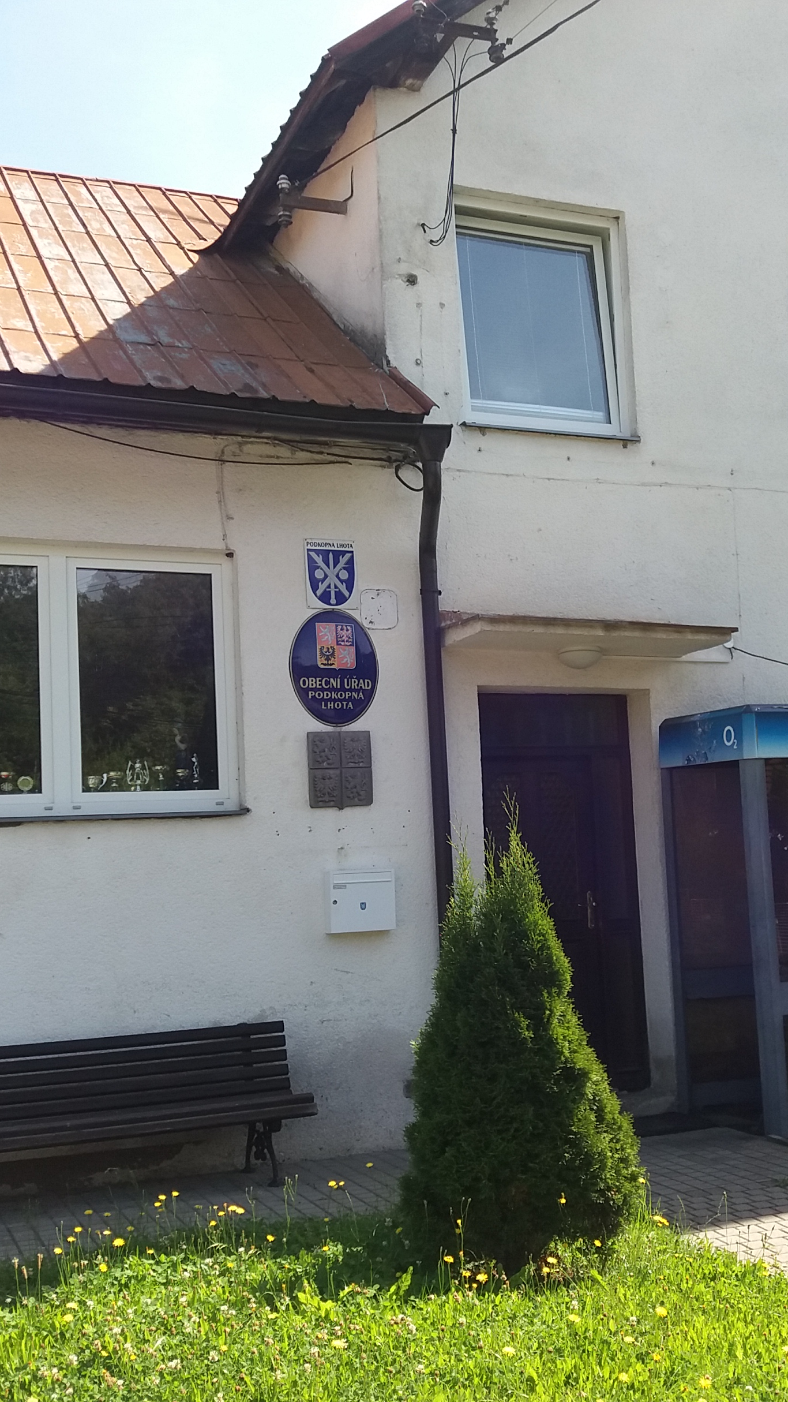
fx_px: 1523
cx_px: 493
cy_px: 706
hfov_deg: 28.9
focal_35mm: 41
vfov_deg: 49.4
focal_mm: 3.7
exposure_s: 1/582
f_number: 1.9
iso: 64
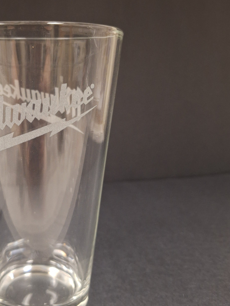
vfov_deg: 48.9
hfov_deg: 36.6
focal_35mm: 38
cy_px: 145
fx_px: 336
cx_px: 49
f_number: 1.8
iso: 640
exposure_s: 1/20
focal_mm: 5.54
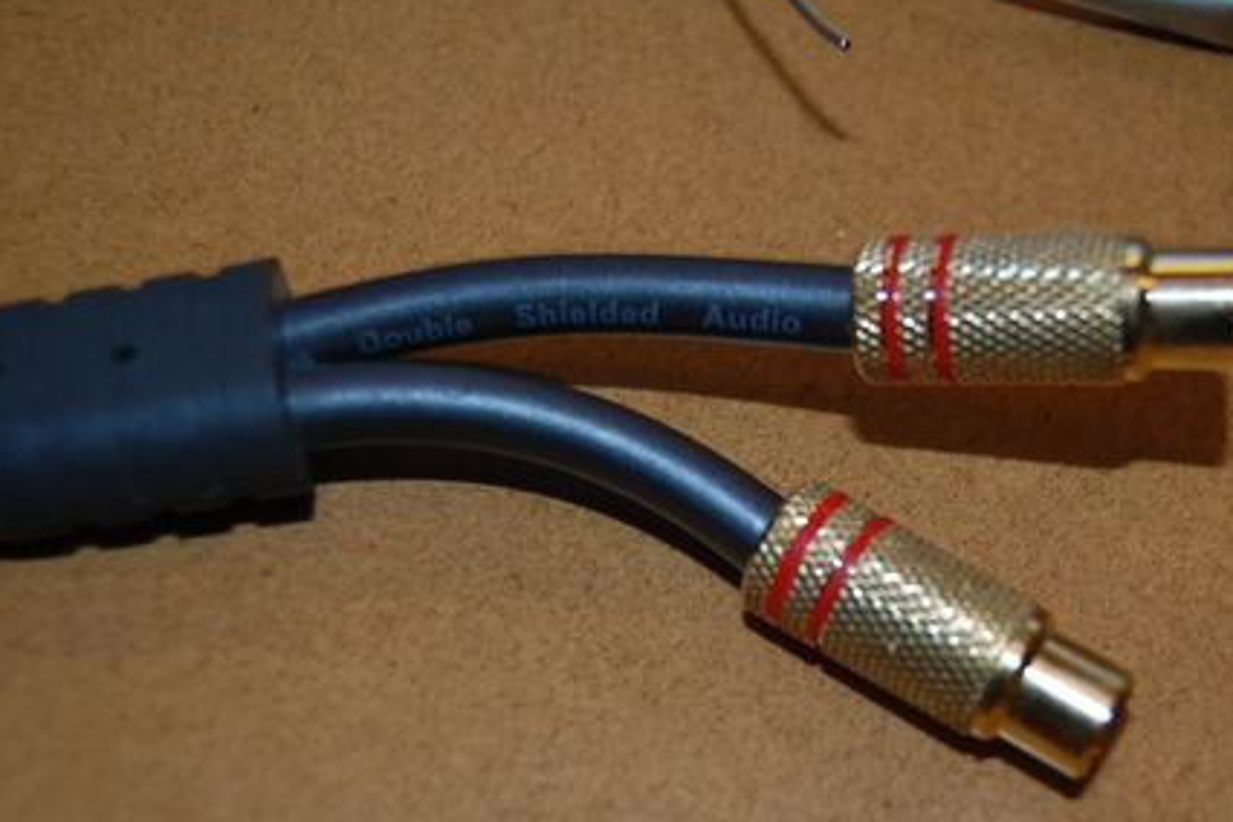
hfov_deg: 31.7
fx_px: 2158
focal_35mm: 63
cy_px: 533
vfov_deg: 21.5
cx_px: 805
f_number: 4.2
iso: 360
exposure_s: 1/60
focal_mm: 28
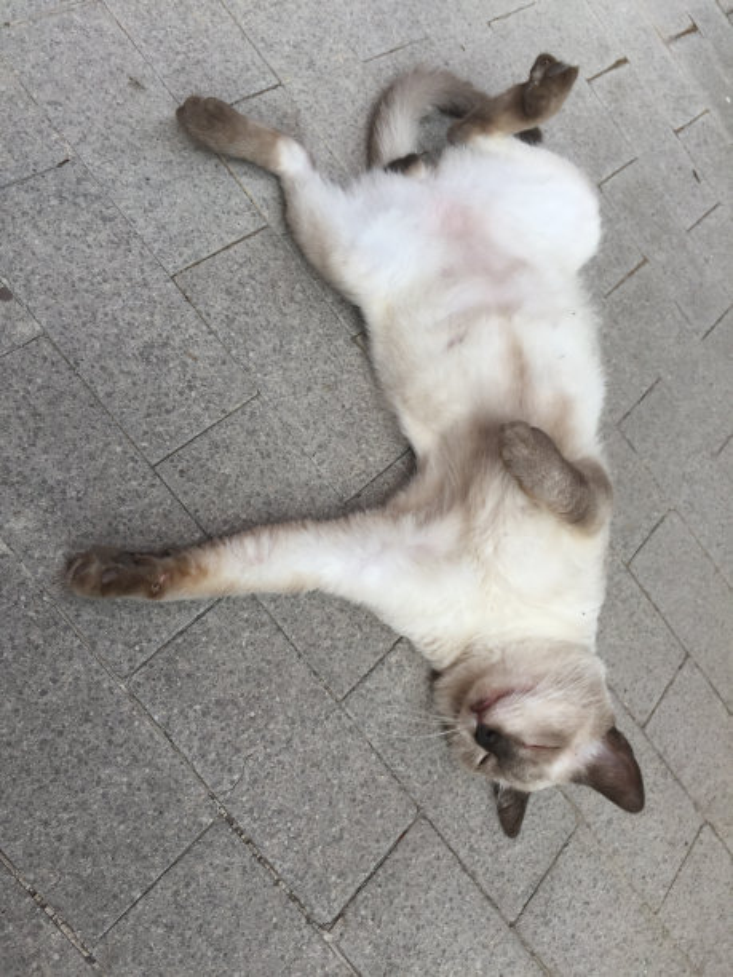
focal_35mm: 29
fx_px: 819
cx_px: 366
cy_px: 488
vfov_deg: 61.7
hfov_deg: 48.2
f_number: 2.2
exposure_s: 1/388
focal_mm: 4.15
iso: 32
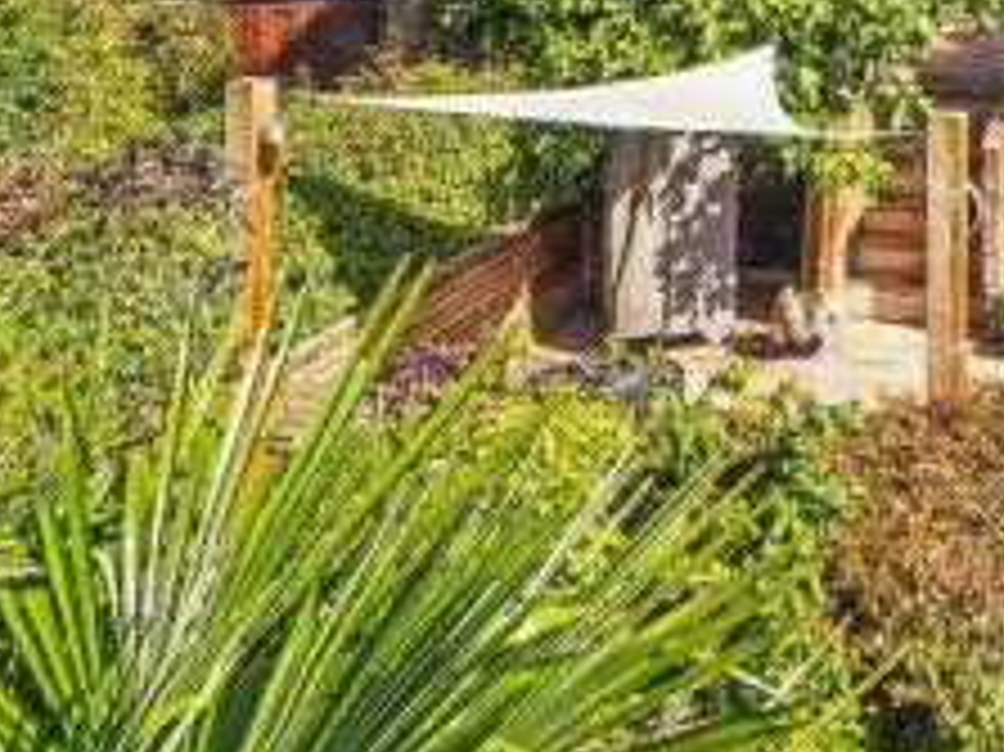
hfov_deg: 36.1
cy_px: -128
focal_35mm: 47
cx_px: 1024
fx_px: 1362
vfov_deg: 27.5
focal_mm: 9
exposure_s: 1/250
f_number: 8
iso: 200
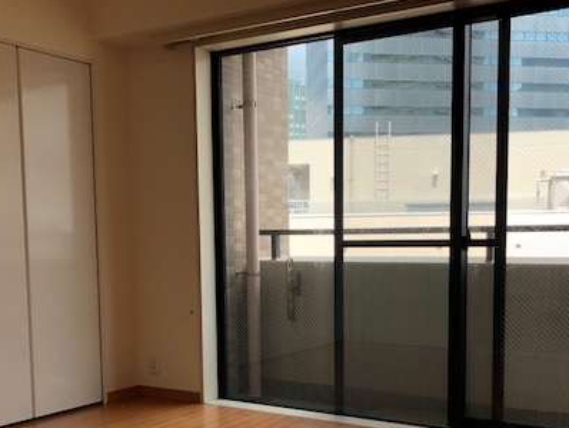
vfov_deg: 31.7
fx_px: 740
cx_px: 305
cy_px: 316
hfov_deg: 42.0
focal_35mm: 45
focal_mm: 3.99
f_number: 1.8
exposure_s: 1/207
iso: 20
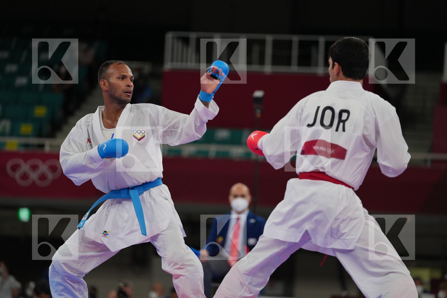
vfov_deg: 8.4
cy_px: 149
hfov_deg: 12.5
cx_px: 224
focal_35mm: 164
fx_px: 2036
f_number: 2.8
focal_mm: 164
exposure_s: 1/1000
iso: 500
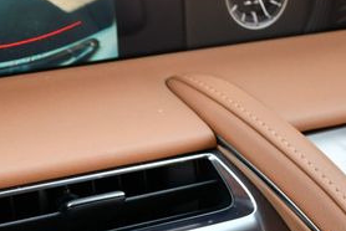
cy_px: 178
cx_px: 57
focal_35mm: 106
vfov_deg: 12.9
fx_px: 1020
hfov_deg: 19.0
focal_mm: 23
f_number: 3.8
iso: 640
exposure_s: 1/250
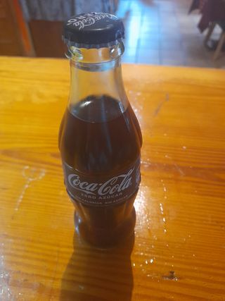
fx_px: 217
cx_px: 112
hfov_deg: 54.9
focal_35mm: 25
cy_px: 150
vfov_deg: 69.4
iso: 400
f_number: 2
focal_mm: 4.6
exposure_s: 1/25
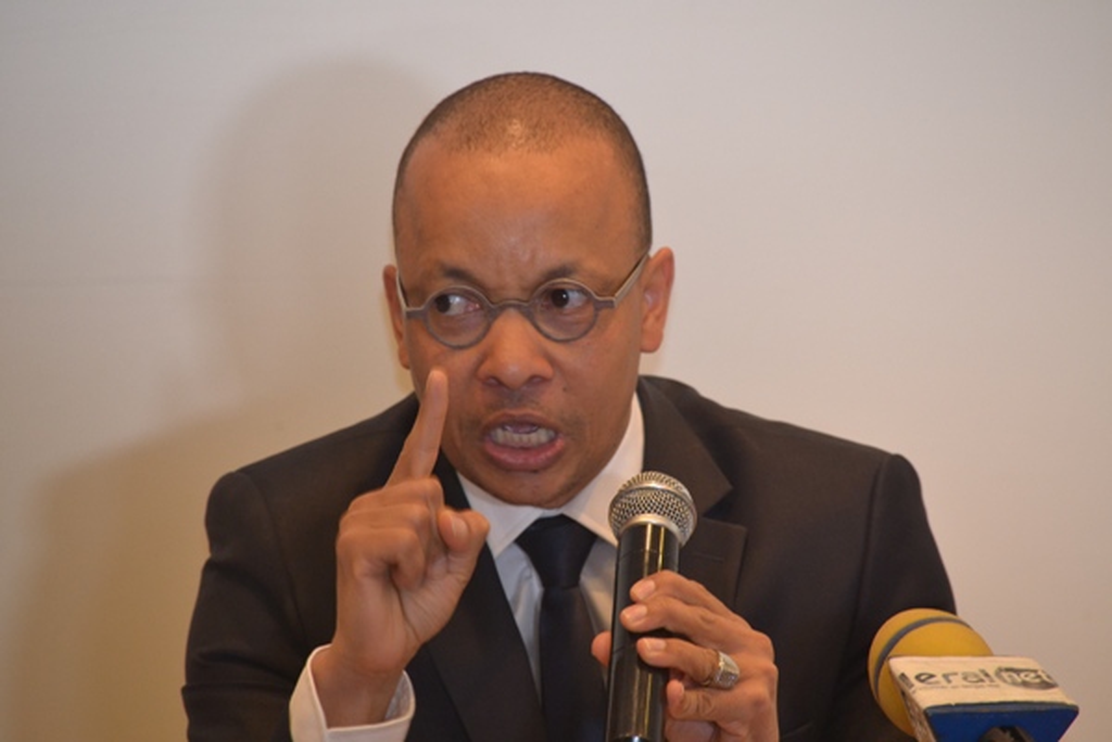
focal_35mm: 195
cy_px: 371
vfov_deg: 7.0
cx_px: 556
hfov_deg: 10.5
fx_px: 6023
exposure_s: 1/60
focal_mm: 130
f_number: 4.8
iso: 1400
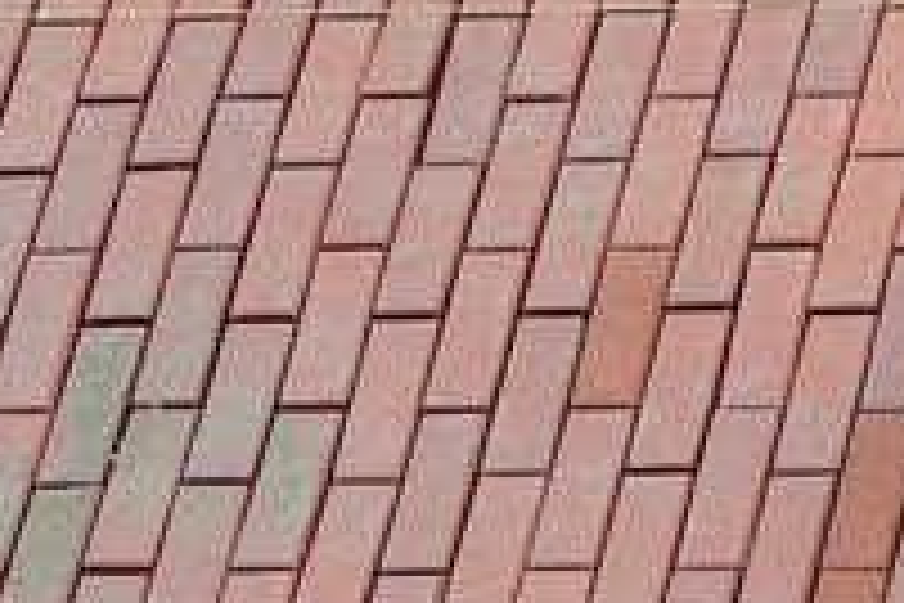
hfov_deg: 6.4
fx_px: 7005
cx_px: 3270
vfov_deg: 4.7
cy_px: 1814
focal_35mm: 279
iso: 200
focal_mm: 35
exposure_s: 1/125
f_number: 9
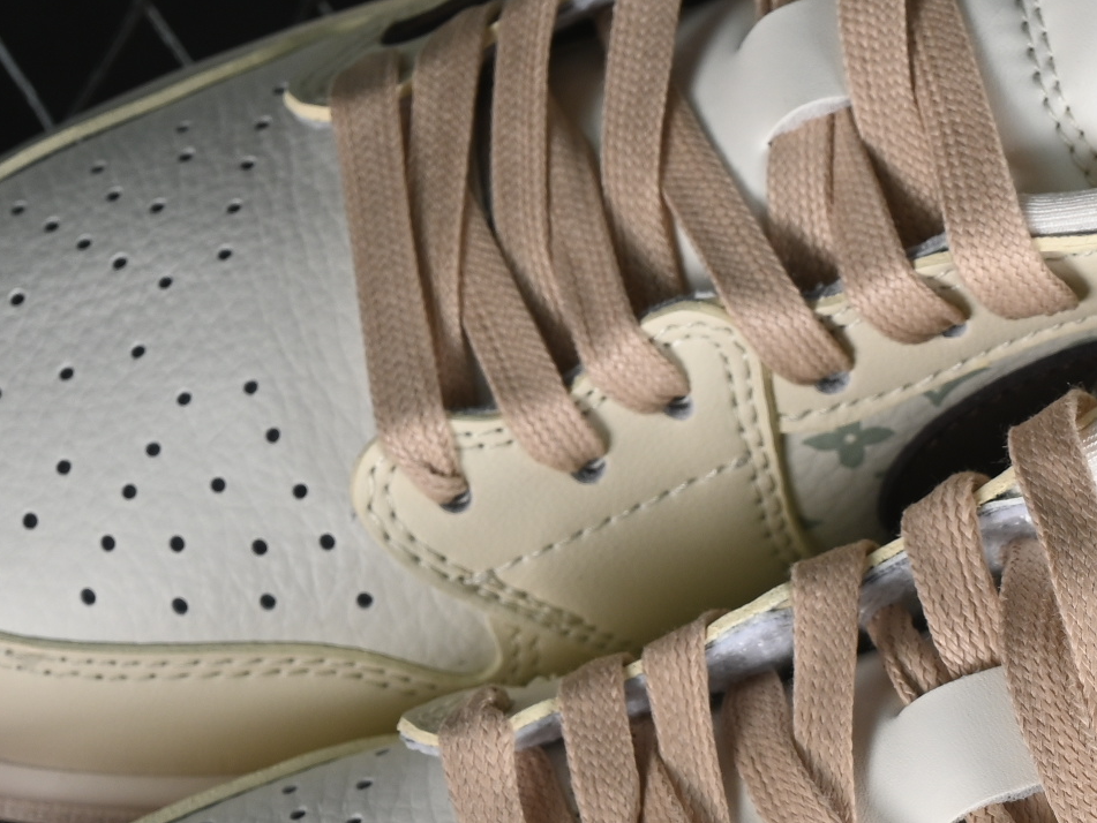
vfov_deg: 7.0
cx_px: 1020
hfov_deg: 9.3
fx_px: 6689
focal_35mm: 211
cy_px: 679
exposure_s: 1/80
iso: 160
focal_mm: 50
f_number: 7.1
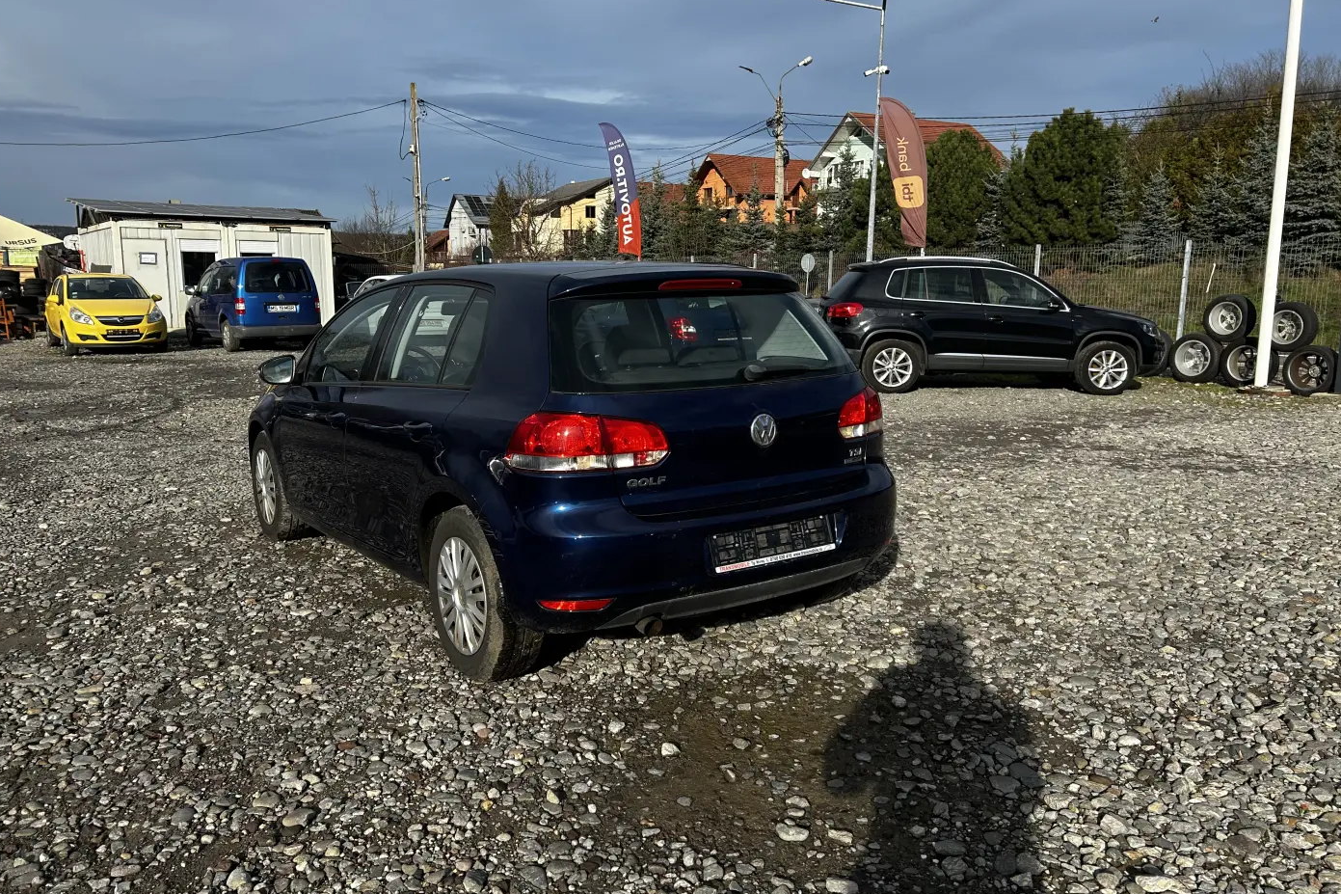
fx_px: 1043
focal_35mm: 28
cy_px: 456
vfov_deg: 46.4
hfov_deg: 65.5
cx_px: 649
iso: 50
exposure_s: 1/2841
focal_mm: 5.7
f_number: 1.5
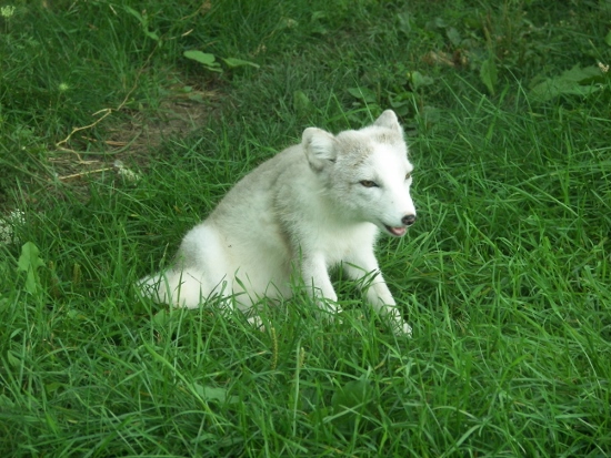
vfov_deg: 8.3
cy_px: 229
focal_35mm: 179
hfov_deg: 11.0
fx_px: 3161
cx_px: 306
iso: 80
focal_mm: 29.8
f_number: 3.6
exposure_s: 1/50
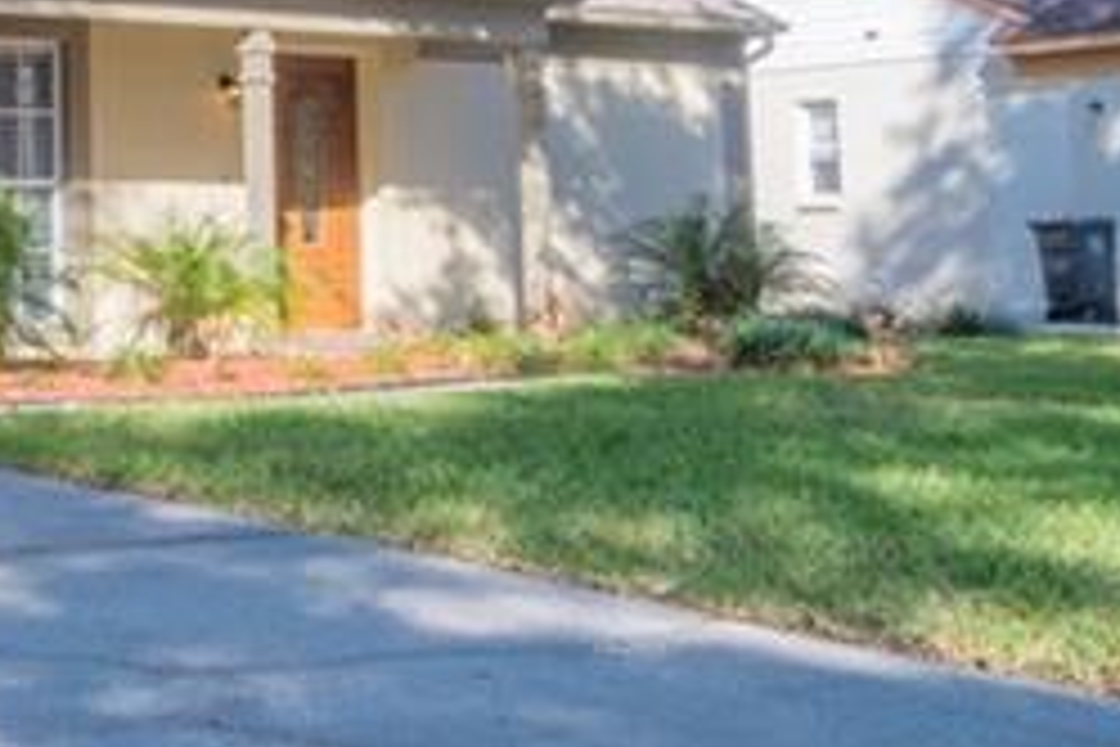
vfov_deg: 17.5
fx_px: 2302
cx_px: -126
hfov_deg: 25.3
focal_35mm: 74
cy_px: -162
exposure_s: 1/200
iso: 320
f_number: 16
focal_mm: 12
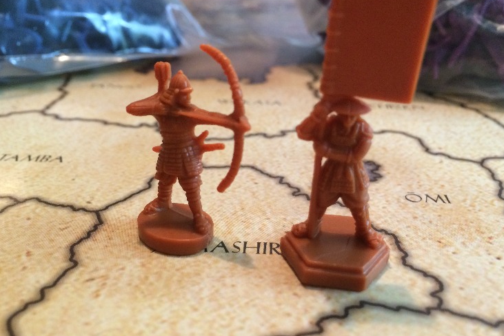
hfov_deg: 57.2
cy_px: 165
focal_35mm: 33
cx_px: 264
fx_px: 462
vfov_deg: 40.0
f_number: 2.2
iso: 200
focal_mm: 4.15
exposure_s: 1/30
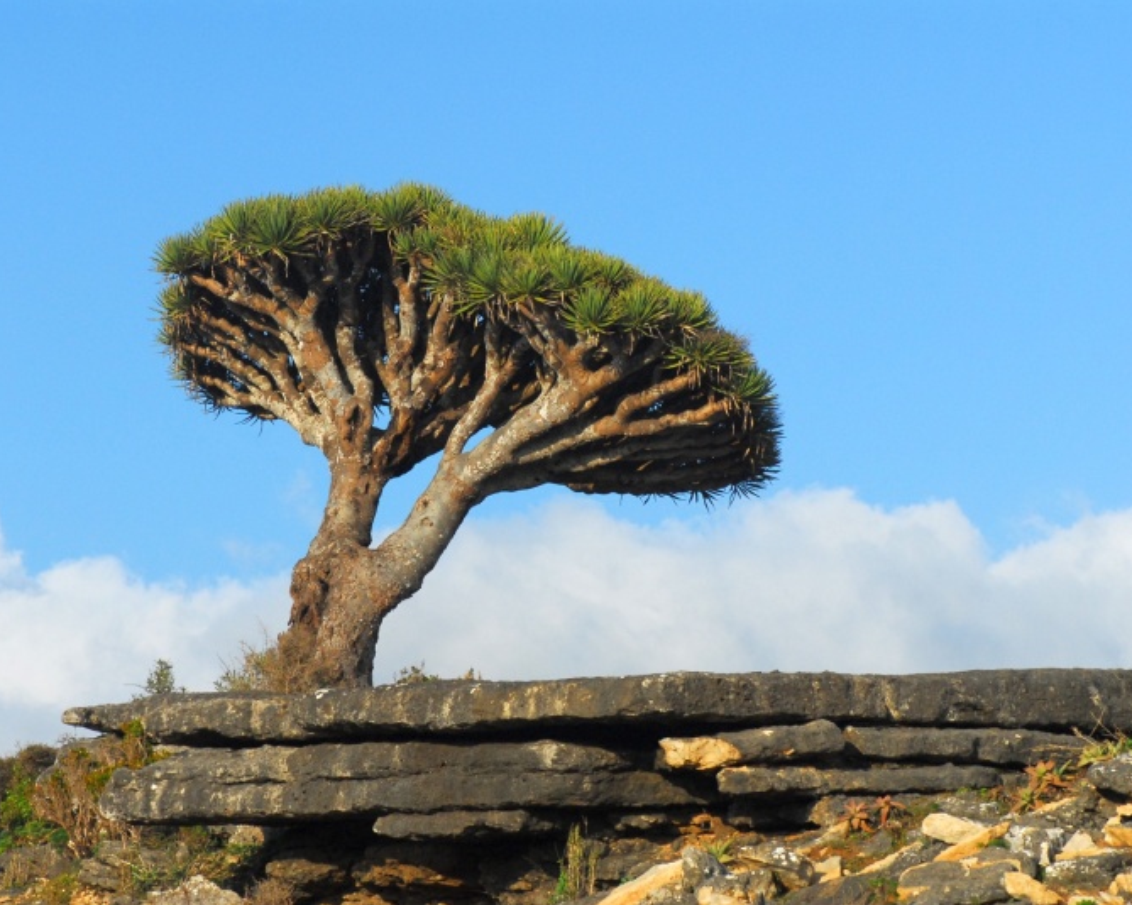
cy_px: 450
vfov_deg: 8.7
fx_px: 5982
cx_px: 514
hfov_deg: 10.8
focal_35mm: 179
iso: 400
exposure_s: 1/800
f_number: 10
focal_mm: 105
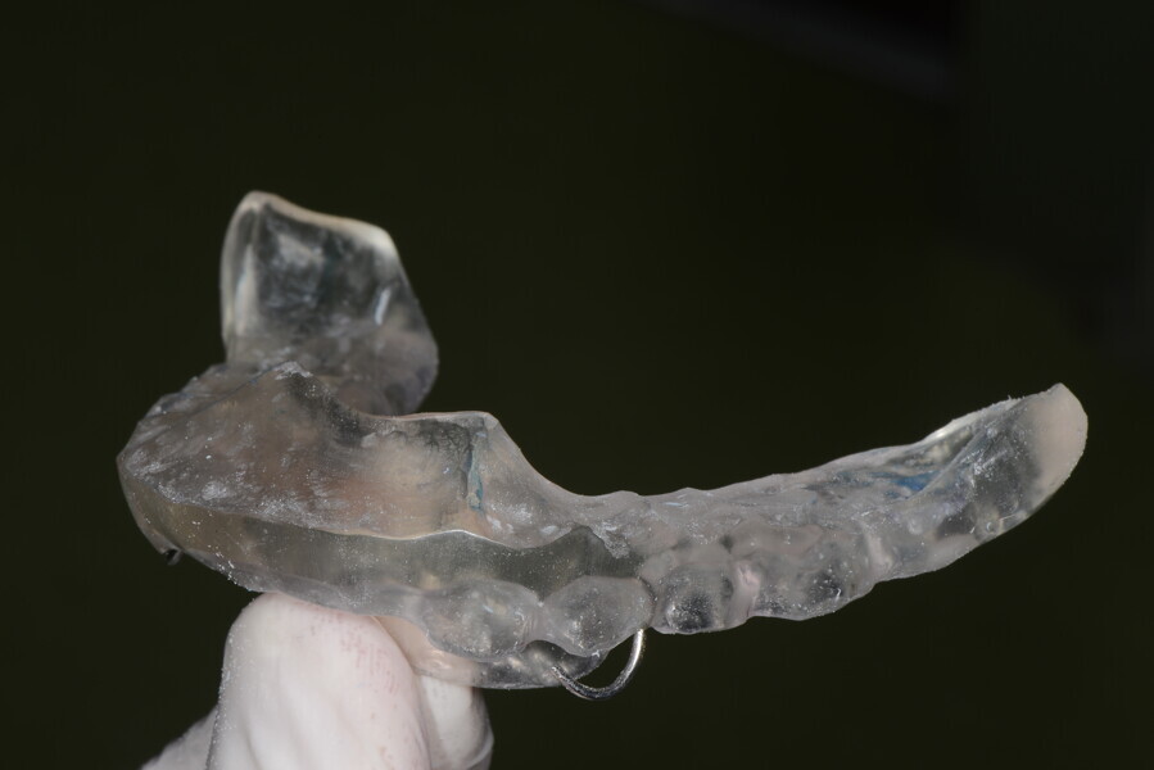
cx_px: 577
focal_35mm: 105
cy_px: 385
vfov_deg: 13.1
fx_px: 3367
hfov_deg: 19.5
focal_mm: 105
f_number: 36
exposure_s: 1/60
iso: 200
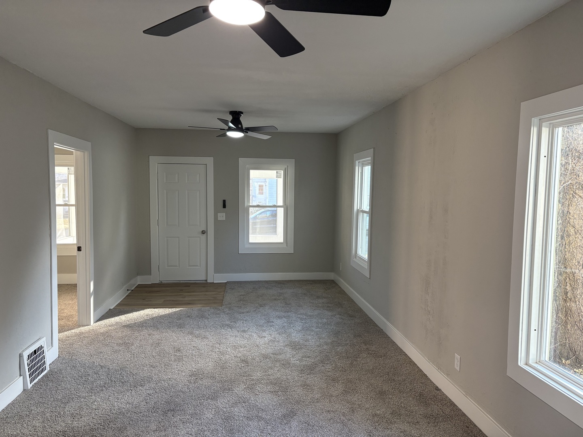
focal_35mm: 26
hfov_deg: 67.3
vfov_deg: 53.1
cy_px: 218
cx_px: 292
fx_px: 438
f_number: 1.6
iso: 125
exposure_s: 1/95
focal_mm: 5.96
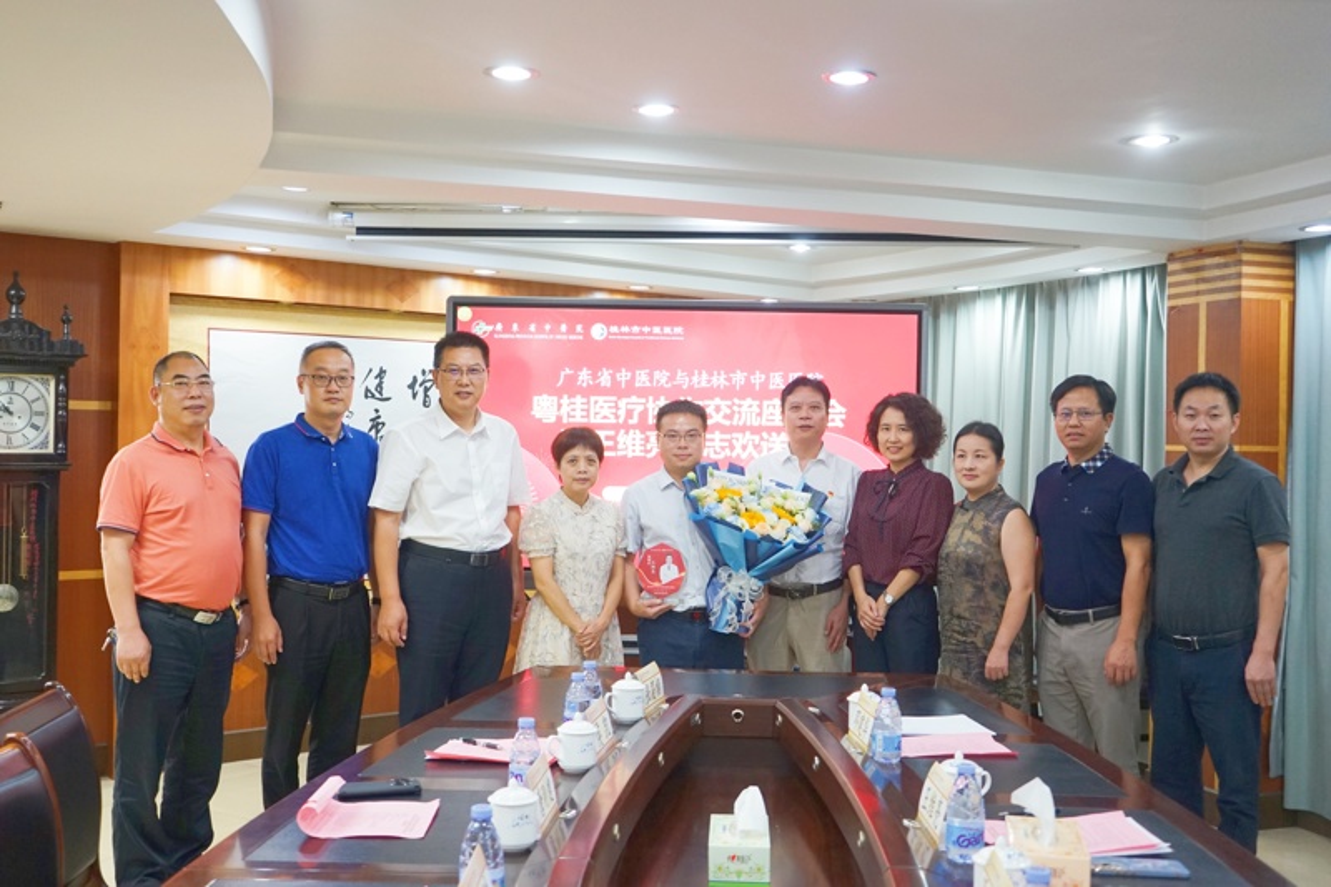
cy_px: 444
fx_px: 1331
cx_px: 666
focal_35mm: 36
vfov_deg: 36.9
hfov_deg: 53.1
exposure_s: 1/80
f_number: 4.5
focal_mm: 36
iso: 1600
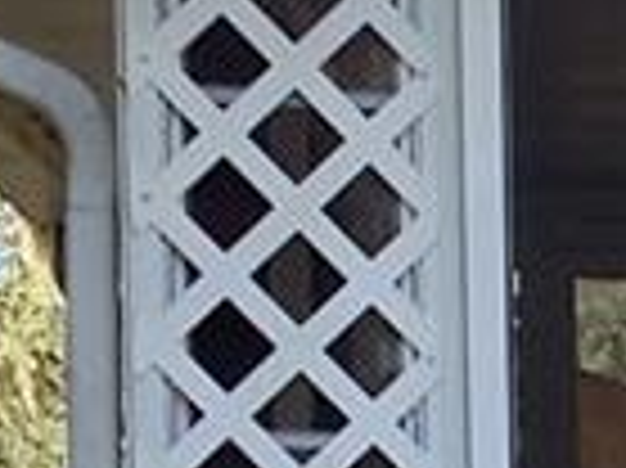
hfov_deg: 7.9
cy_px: 1328
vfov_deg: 6.1
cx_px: 1590
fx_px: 4120
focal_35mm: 228
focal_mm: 3.3
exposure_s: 1/154
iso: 25
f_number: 2.4
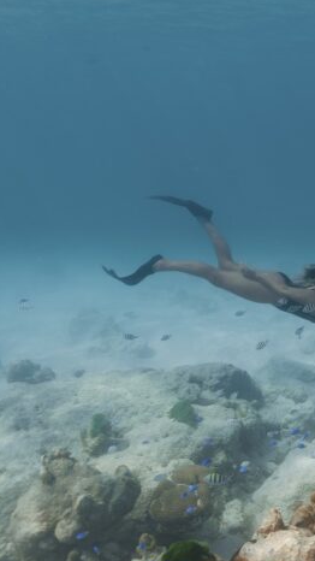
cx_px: 253
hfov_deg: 46.8
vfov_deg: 78.7
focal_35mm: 23
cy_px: 283
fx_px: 342
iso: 100
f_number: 4.5
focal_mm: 16
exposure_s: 1/500
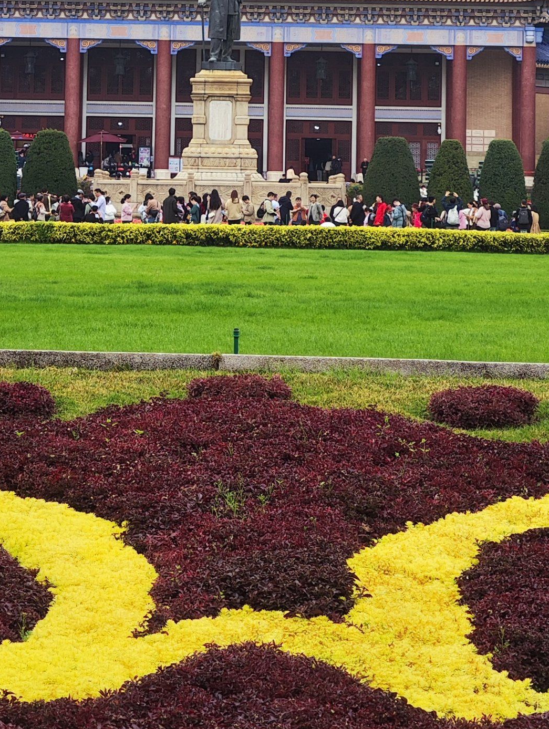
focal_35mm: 98
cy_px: 24
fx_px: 2067
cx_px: 234
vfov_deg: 19.5
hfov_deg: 15.1
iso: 50
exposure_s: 1/217
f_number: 1.9
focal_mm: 7.1
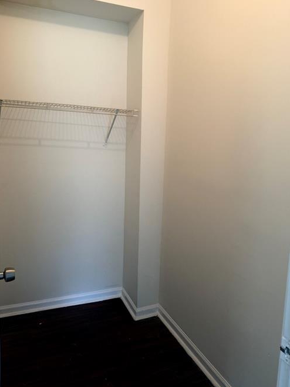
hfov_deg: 49.8
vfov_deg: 63.2
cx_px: 150
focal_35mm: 28
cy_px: 169
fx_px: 313
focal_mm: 6.76
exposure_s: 1/60
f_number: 1.78
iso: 250
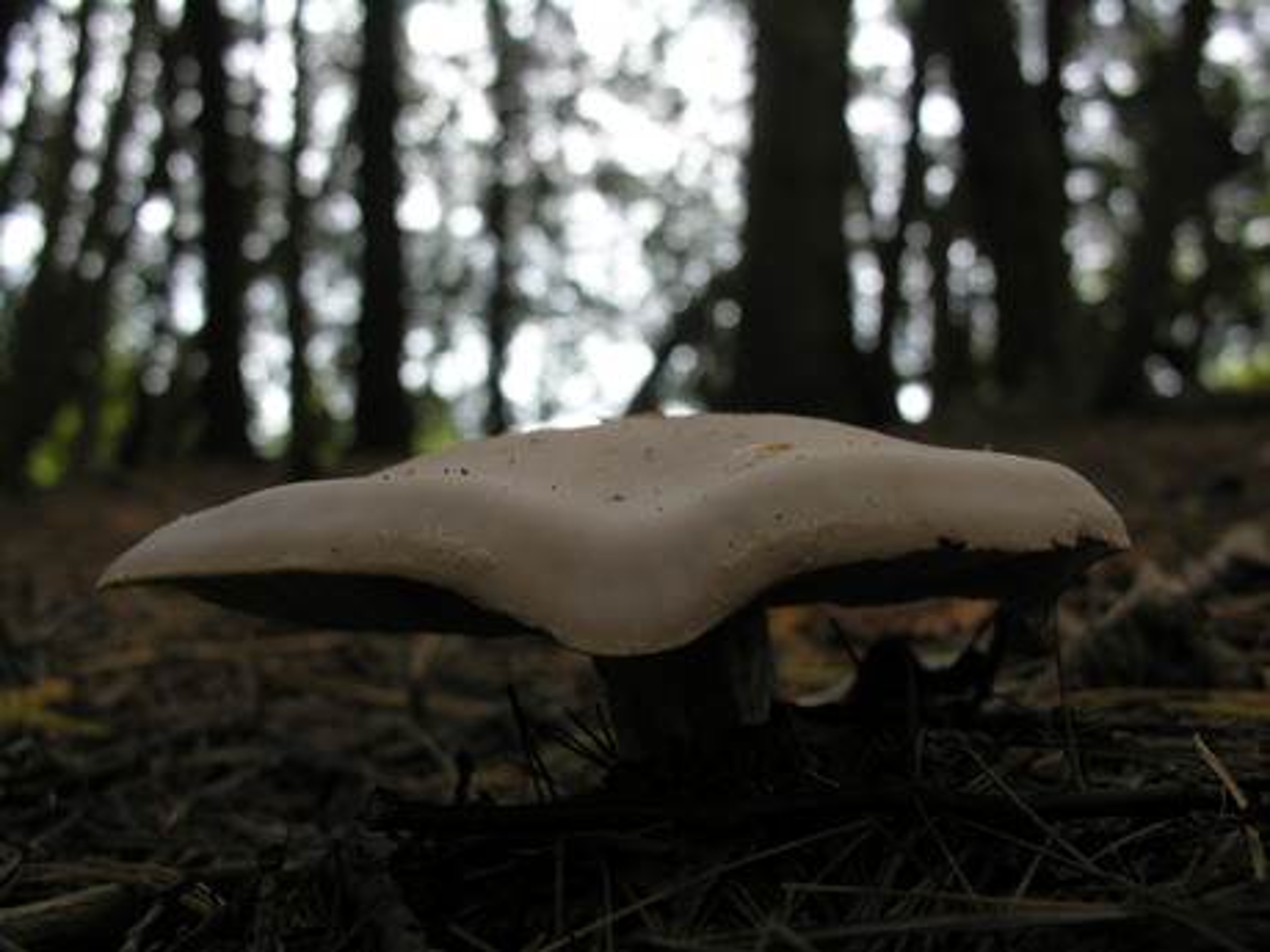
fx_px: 1284
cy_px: 476
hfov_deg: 52.6
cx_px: 635
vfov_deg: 40.7
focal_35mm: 35
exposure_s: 1/22.5
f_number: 3.6
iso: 50
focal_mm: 8.9
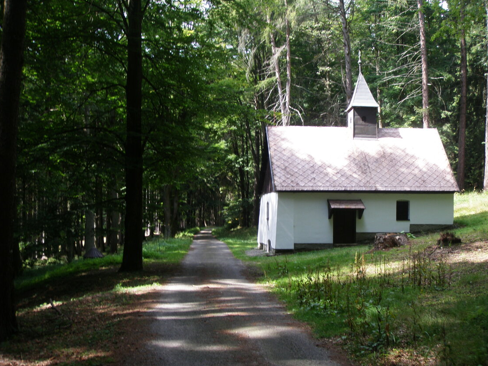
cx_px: 259
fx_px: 578
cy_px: 191
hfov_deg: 45.8
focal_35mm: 41
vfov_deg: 35.1
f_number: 3.5
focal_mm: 6.7
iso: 50
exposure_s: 1/40
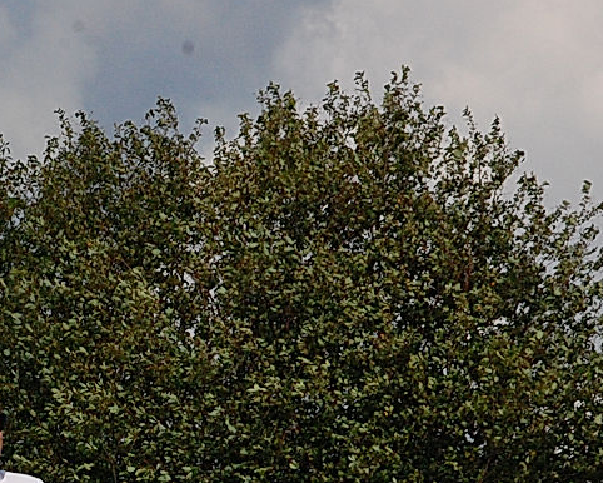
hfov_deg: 5.0
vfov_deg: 4.0
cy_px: 497
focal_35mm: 385
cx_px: 4
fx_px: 6874
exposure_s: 1/2000
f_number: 11
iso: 800
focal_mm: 110
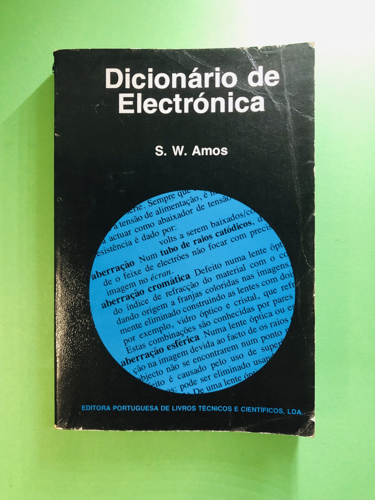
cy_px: 250
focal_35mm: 28
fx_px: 404
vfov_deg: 63.4
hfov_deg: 49.7
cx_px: 188
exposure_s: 1/17
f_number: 1.8
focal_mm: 4
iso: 64
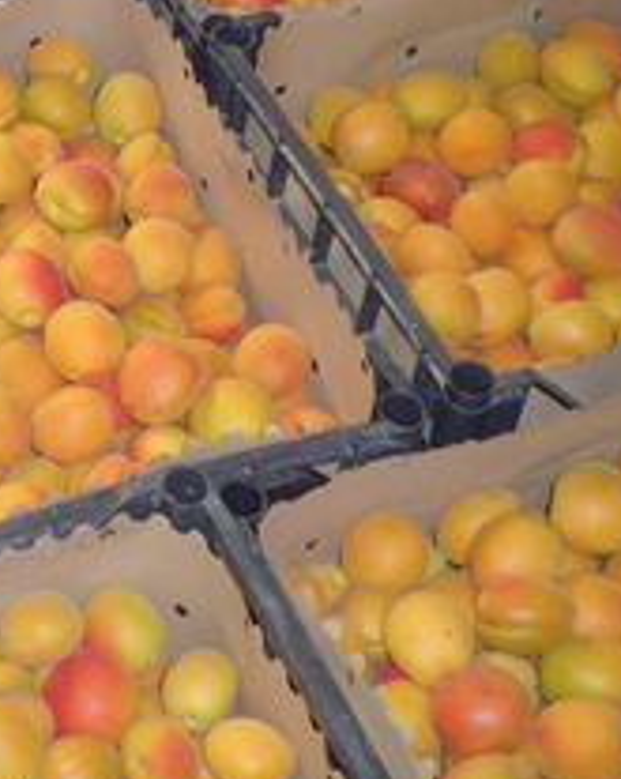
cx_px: -117
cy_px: 207
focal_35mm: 100
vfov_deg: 19.1
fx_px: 2302
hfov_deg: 14.9
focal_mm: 8.3
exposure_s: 1/60
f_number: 3.4
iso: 200
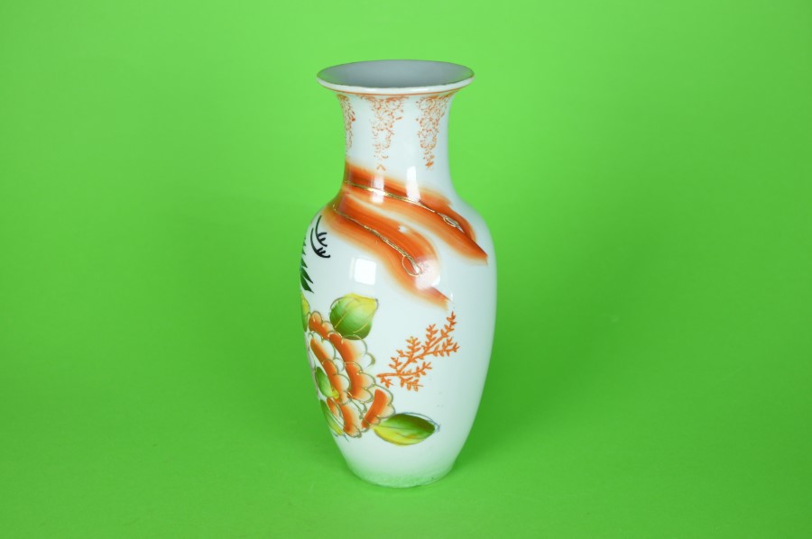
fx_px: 1081
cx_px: 406
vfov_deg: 28.0
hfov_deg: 41.2
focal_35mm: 48
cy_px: 270
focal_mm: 32
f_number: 6.3
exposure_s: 1/160
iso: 100
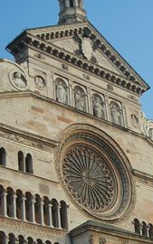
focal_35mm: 87
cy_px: 179
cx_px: 83
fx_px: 580
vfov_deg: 23.6
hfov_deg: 15.0
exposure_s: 1/131
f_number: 6.4
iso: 50
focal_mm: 6.3
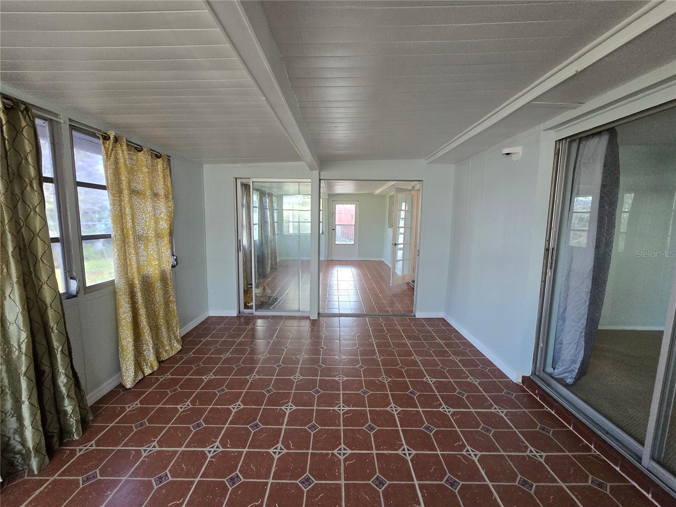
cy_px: 254
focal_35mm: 13
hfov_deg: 106.2
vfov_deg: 89.9
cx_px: 338
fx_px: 254
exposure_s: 1/100
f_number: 2.2
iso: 400
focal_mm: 2.2
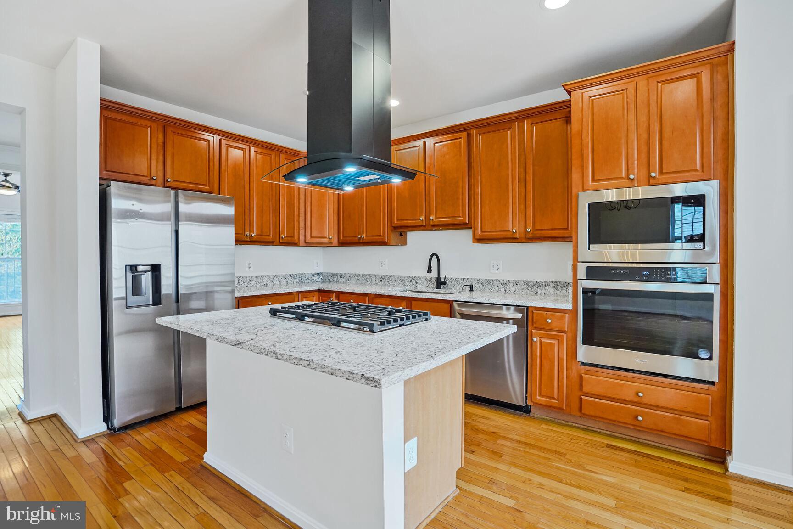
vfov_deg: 73.7
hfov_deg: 96.7
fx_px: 352
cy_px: 264
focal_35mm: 16
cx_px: 396
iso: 800
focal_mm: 16
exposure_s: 1/15
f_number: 8
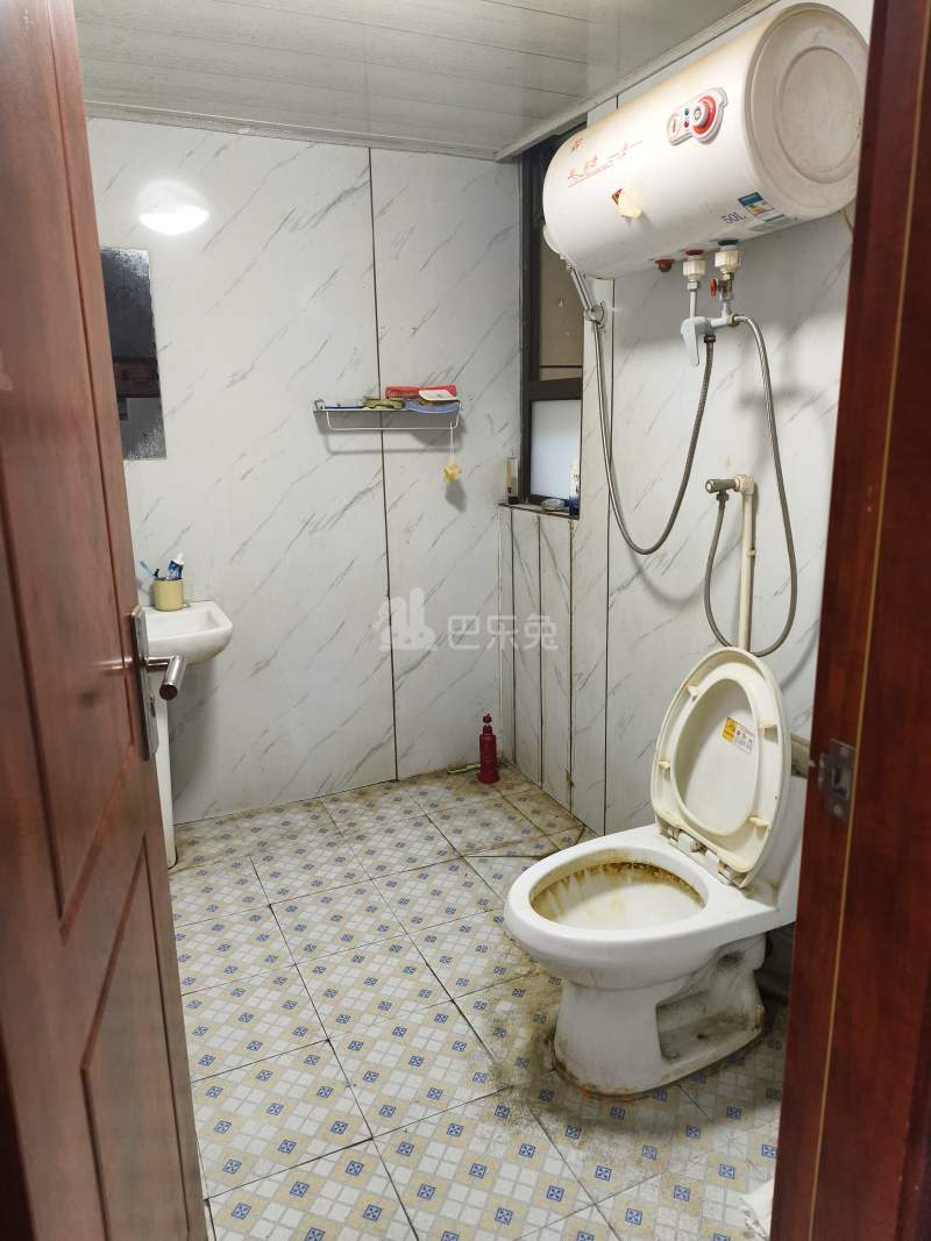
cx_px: 466
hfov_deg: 58.9
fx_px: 825
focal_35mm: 23
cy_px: 620
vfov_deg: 73.9
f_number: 1.57
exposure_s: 1/50
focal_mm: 6.54
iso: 593
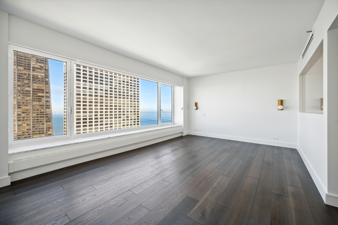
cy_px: 112
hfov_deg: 104.3
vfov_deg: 81.1
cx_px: 169
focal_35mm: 14
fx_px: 131
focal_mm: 14
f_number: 8
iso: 400
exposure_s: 1/100
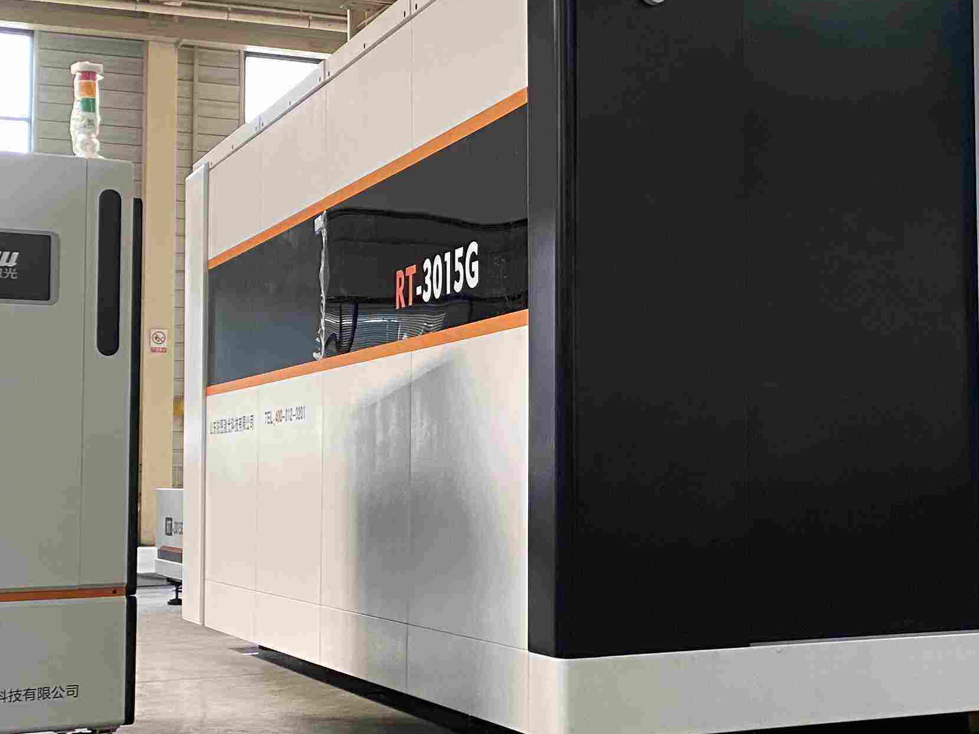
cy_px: 354
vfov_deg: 23.3
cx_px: 772
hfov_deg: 30.1
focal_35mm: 63
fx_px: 1782
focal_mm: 4.25
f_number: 1.8
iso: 125
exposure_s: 1/66
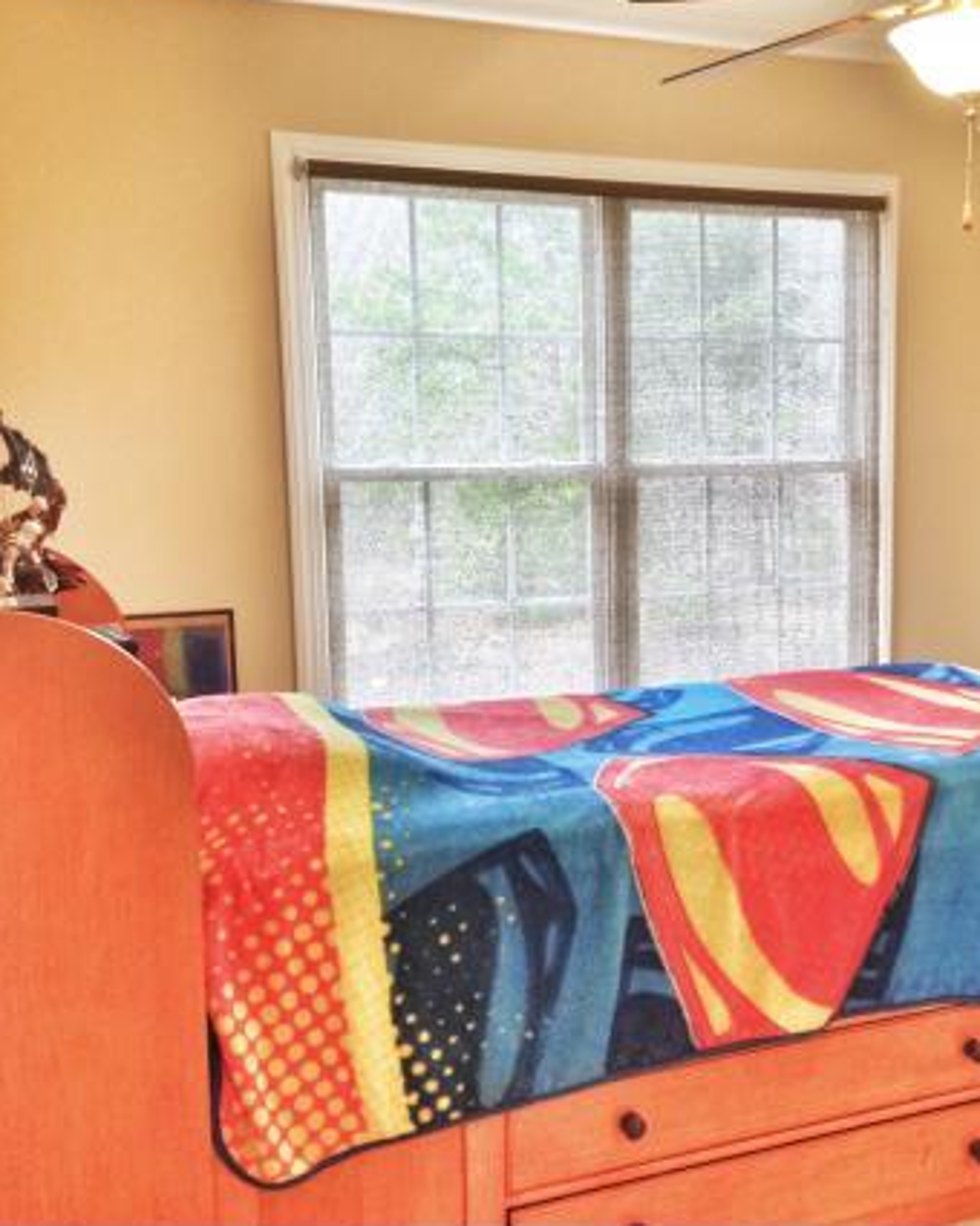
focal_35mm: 44
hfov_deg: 33.5
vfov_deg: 42.0
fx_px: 1595
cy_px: 603
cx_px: 738
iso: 160
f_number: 2.4
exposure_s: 1/20
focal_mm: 4.12
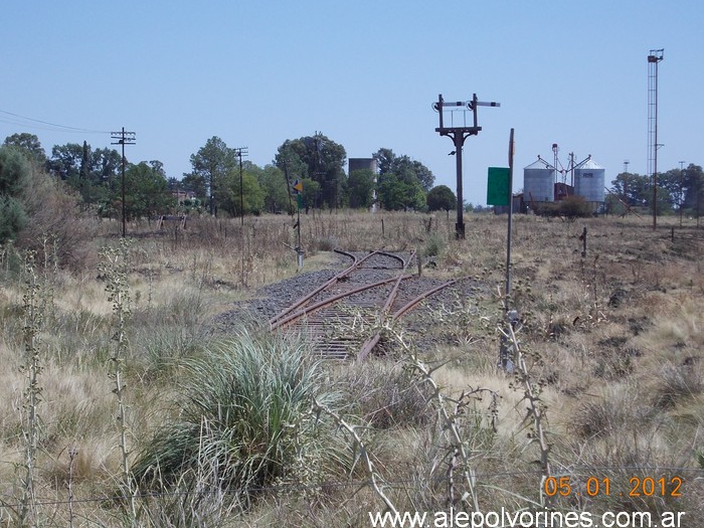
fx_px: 2135
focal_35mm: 105
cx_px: 337
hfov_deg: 18.7
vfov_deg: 14.1
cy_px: 267
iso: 80
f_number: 10.6
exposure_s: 1/125
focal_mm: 13.6
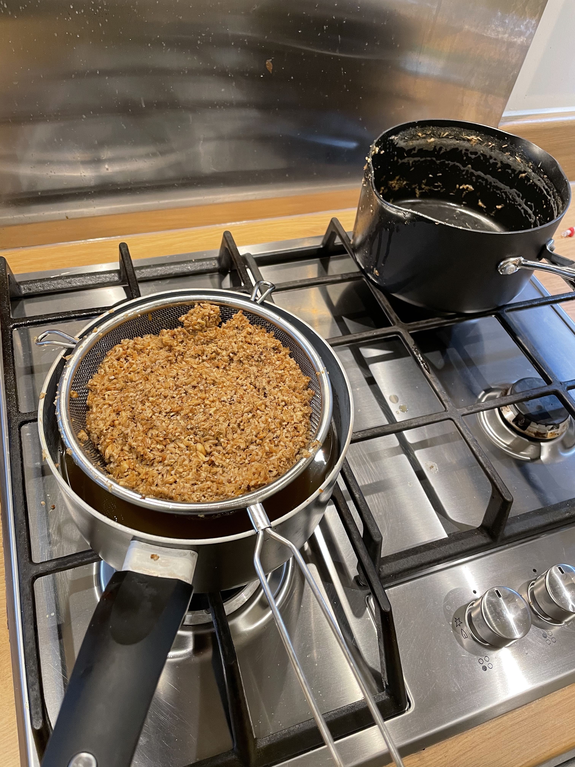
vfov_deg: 67.3
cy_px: 384
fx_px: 576
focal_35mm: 26
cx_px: 288
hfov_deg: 53.1
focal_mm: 4.2
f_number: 1.6
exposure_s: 1/50
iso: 160
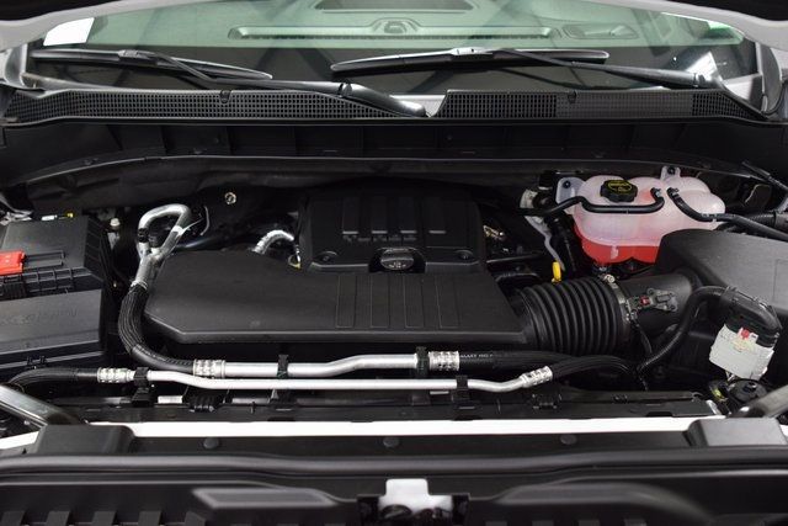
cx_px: 394
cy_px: 263
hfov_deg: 53.1
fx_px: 788
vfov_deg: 36.9
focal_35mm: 36
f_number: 3.2
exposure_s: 1/60
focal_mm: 24
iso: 1600
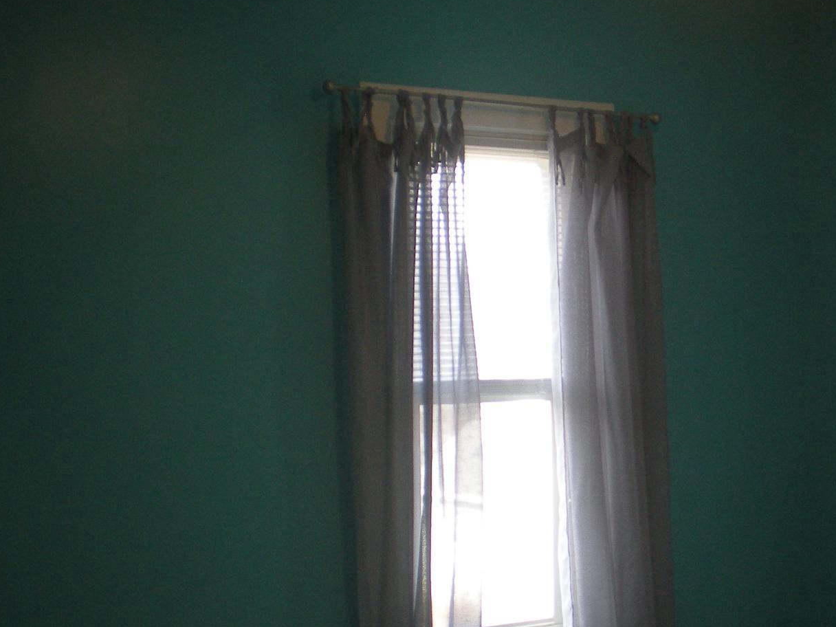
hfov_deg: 29.5
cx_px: 678
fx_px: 1546
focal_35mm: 64
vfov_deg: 22.9
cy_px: 408
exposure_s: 1/57.1
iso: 144
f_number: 3.1
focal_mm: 6.3
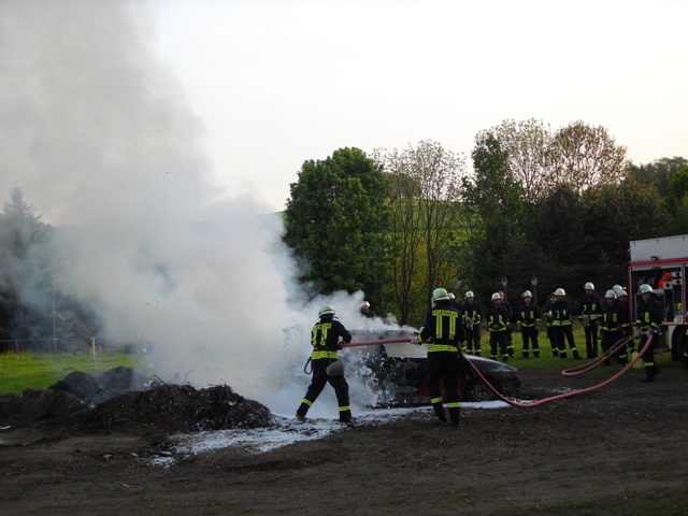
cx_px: 344
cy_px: 258
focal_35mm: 56
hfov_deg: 34.3
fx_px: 1113
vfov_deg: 26.1
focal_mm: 9.24
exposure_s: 1/135
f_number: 3.6
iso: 64
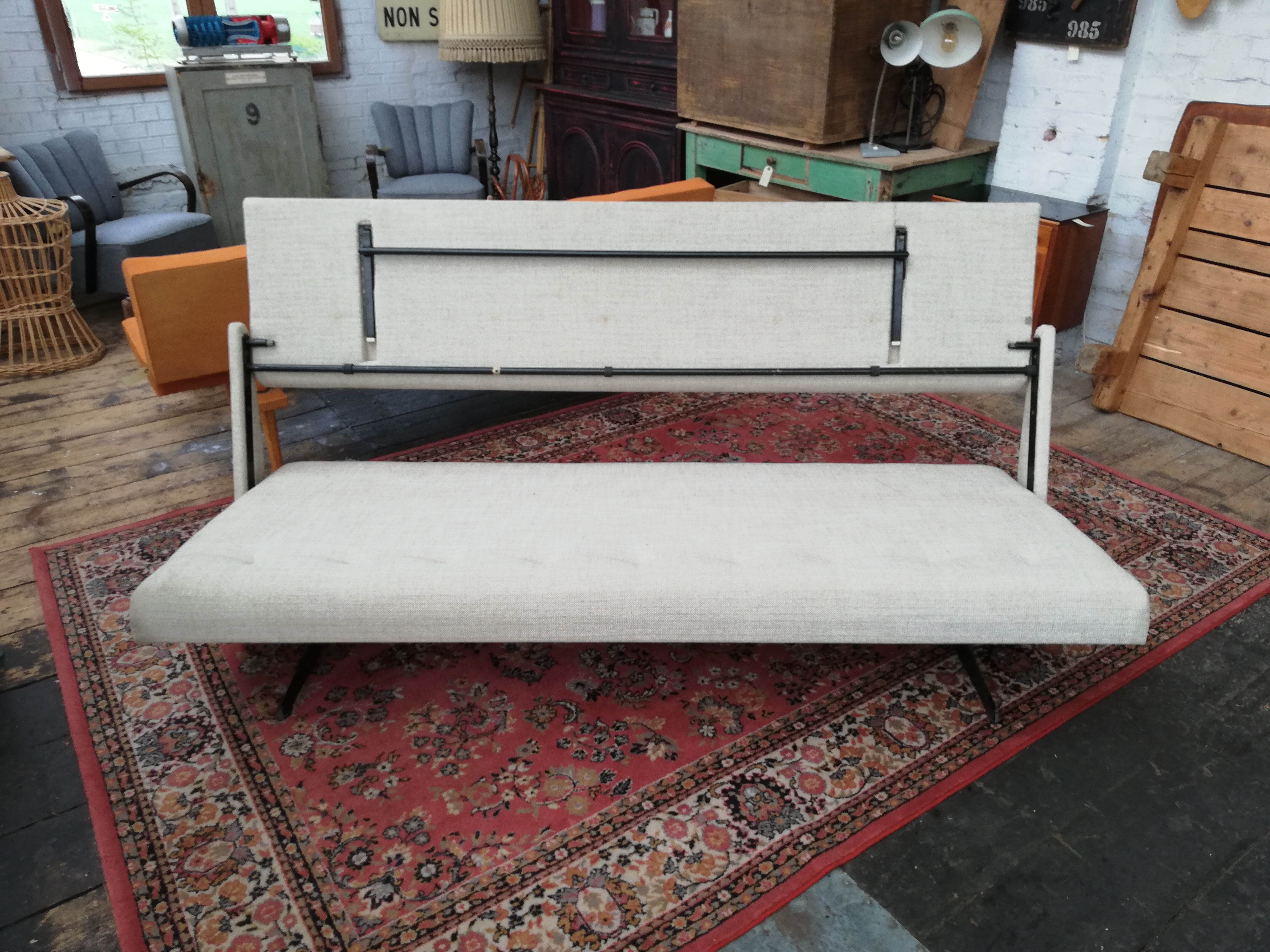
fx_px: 954
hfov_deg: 67.3
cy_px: 476
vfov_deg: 53.1
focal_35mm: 26
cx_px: 635
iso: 100
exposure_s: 1/50
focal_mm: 3.81
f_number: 2.2
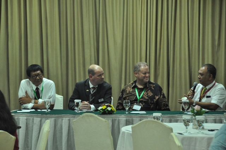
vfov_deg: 8.7
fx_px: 987
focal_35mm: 158
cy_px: 75
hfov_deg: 13.1
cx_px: 113
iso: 3200
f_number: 5.3
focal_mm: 105
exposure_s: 1/40
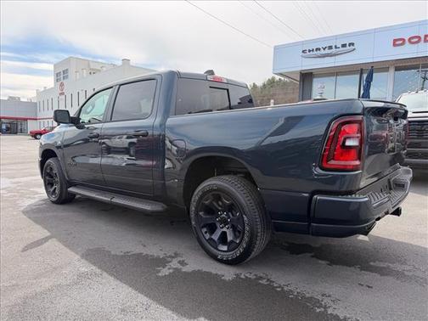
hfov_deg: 71.6
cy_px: 160
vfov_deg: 56.8
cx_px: 214
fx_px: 297
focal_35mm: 24
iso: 80
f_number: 1.78
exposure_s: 1/2299
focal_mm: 6.76
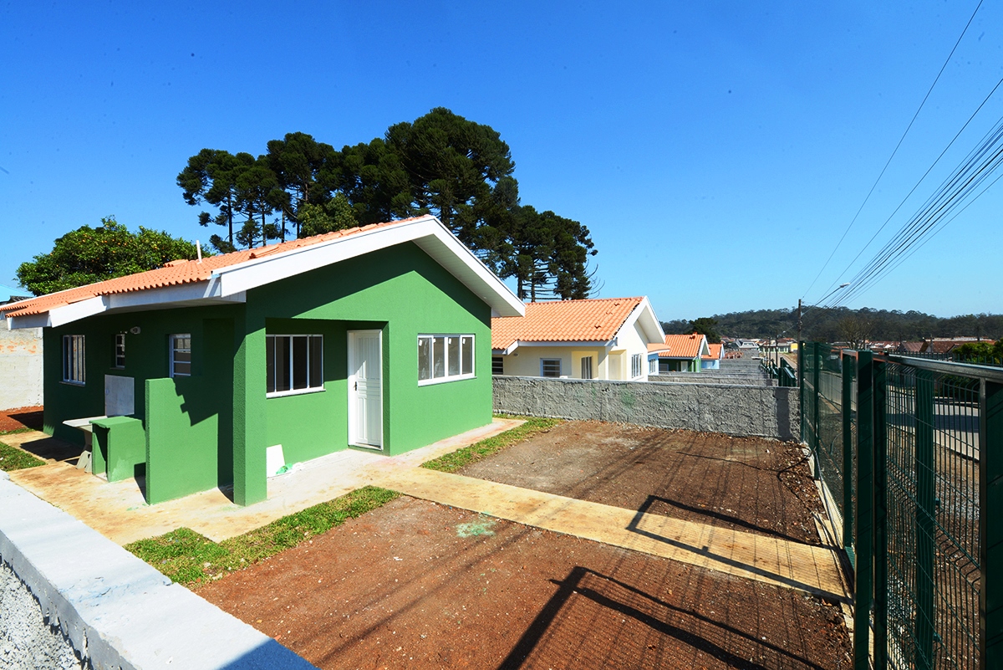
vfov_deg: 73.8
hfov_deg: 96.7
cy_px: 335
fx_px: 446
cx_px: 502
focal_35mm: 16
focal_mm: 16
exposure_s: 1/60
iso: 160
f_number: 18
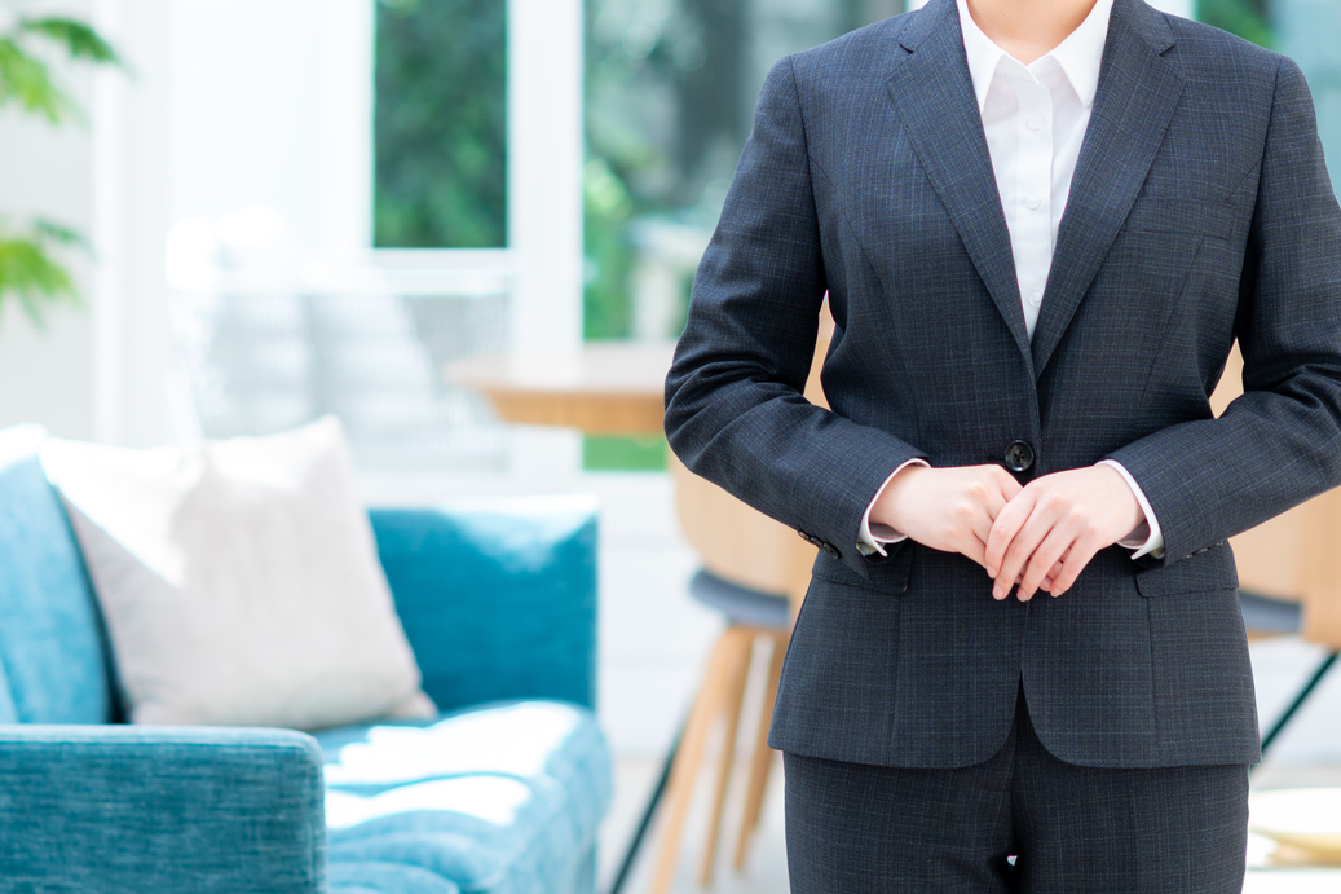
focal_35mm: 164
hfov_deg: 12.5
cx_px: 890
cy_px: 159
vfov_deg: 8.3
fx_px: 6108
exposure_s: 1/200
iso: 200
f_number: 3.2
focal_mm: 85
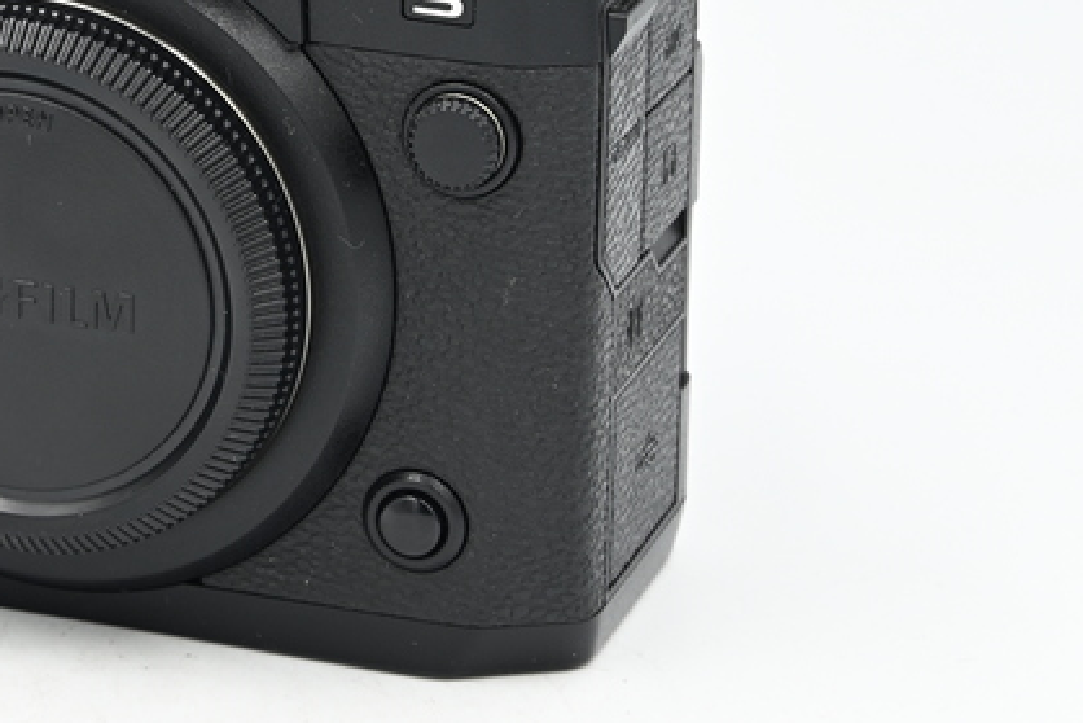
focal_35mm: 158
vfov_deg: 8.7
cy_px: 131
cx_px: 70
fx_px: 4755
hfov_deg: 12.9
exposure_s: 1/20
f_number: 14
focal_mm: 75
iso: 200
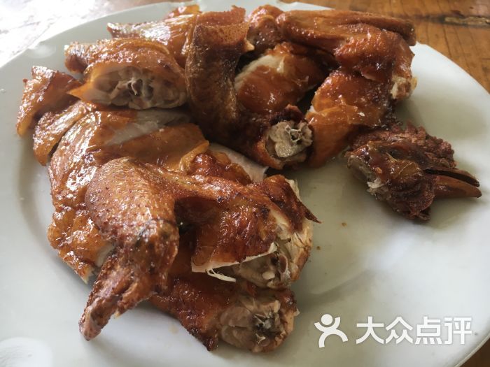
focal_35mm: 29
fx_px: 411
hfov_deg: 61.7
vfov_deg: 48.2
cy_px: 184
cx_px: 245
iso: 40
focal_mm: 4.15
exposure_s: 1/33
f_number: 2.2
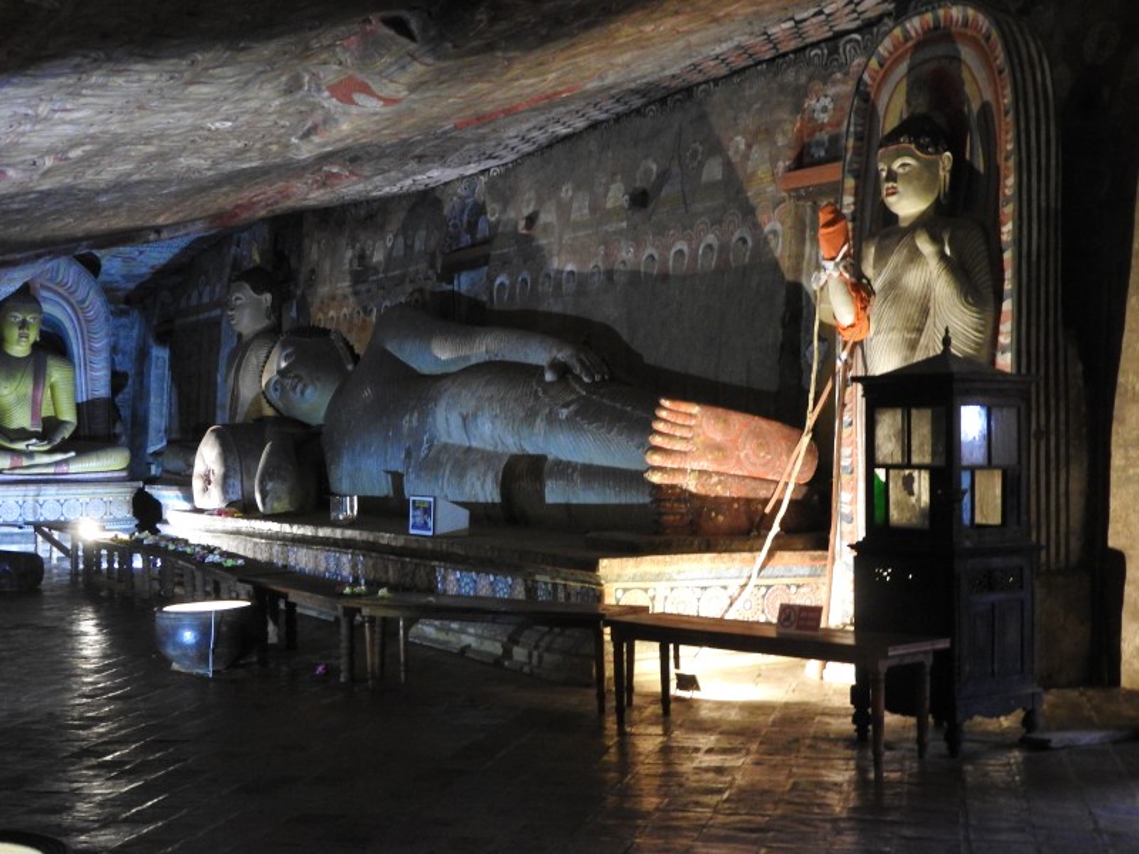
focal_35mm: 50
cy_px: 427
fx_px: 1645
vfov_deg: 29.1
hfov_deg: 38.2
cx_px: 570
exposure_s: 1/1.6
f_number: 4
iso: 800
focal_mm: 9
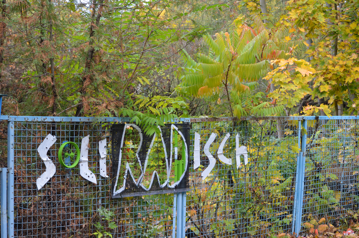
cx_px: 180
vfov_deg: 16.5
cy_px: 119
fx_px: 821
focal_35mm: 82
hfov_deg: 24.7
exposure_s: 1/125
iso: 360
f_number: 5.6
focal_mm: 55
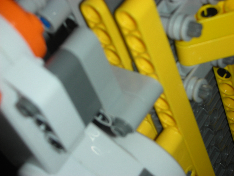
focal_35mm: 73
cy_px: 88
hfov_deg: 26.7
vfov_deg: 20.2
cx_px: 117
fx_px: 493
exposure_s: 1/120
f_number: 12.4
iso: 50
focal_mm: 12.2
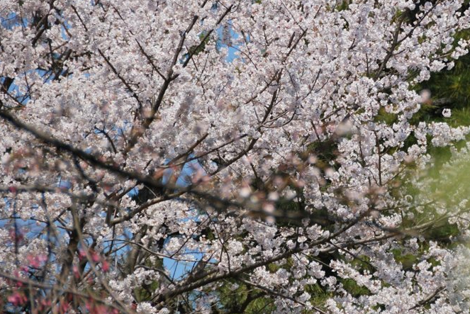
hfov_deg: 4.4
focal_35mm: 463
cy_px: 123
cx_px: 345
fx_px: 6048
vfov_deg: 3.0
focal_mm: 200
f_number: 5.6
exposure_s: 1/500
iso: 100
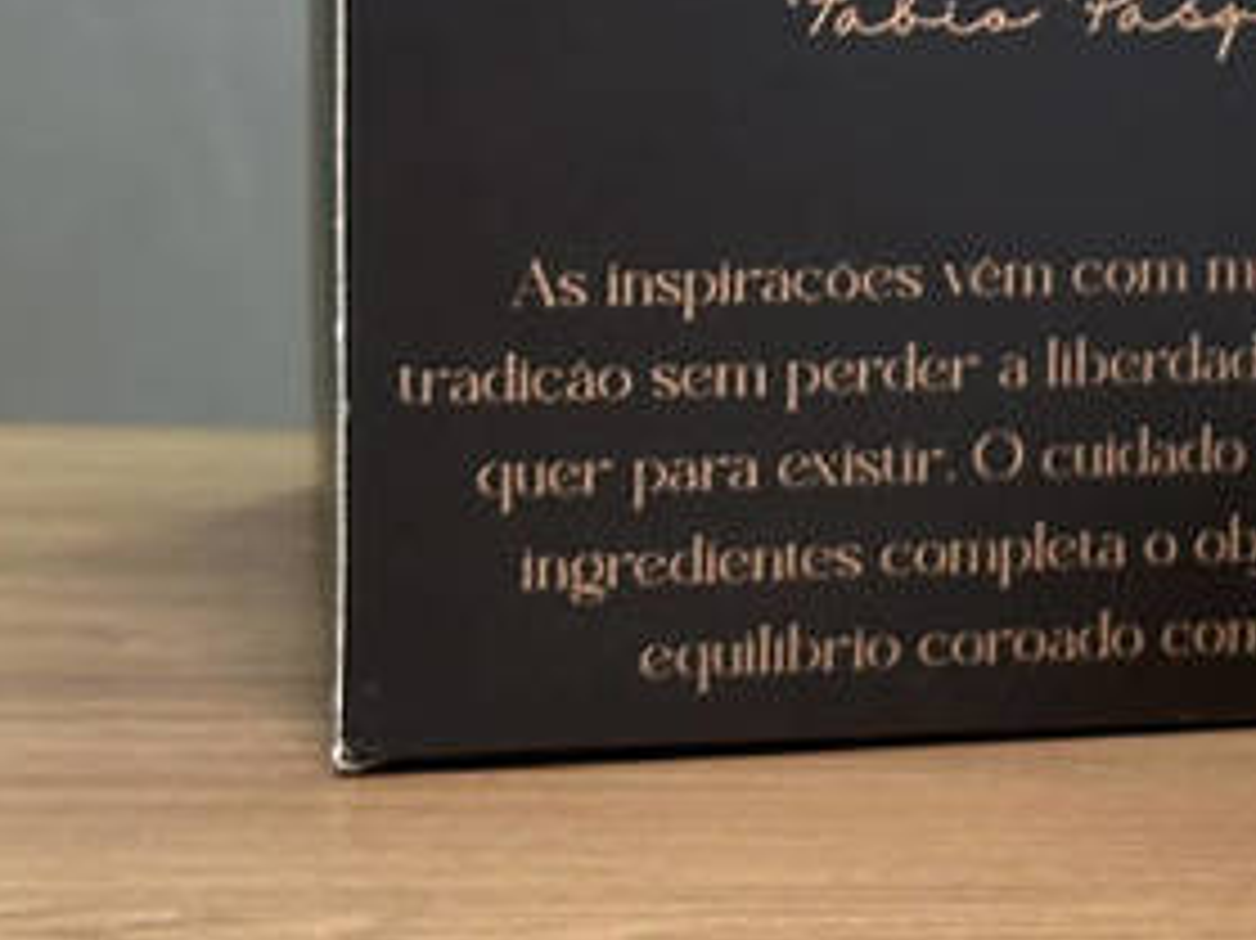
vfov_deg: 8.4
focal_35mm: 176
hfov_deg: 10.6
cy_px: -54
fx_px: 6383
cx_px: 2224
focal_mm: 6.86
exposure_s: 1/60
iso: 64
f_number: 1.78
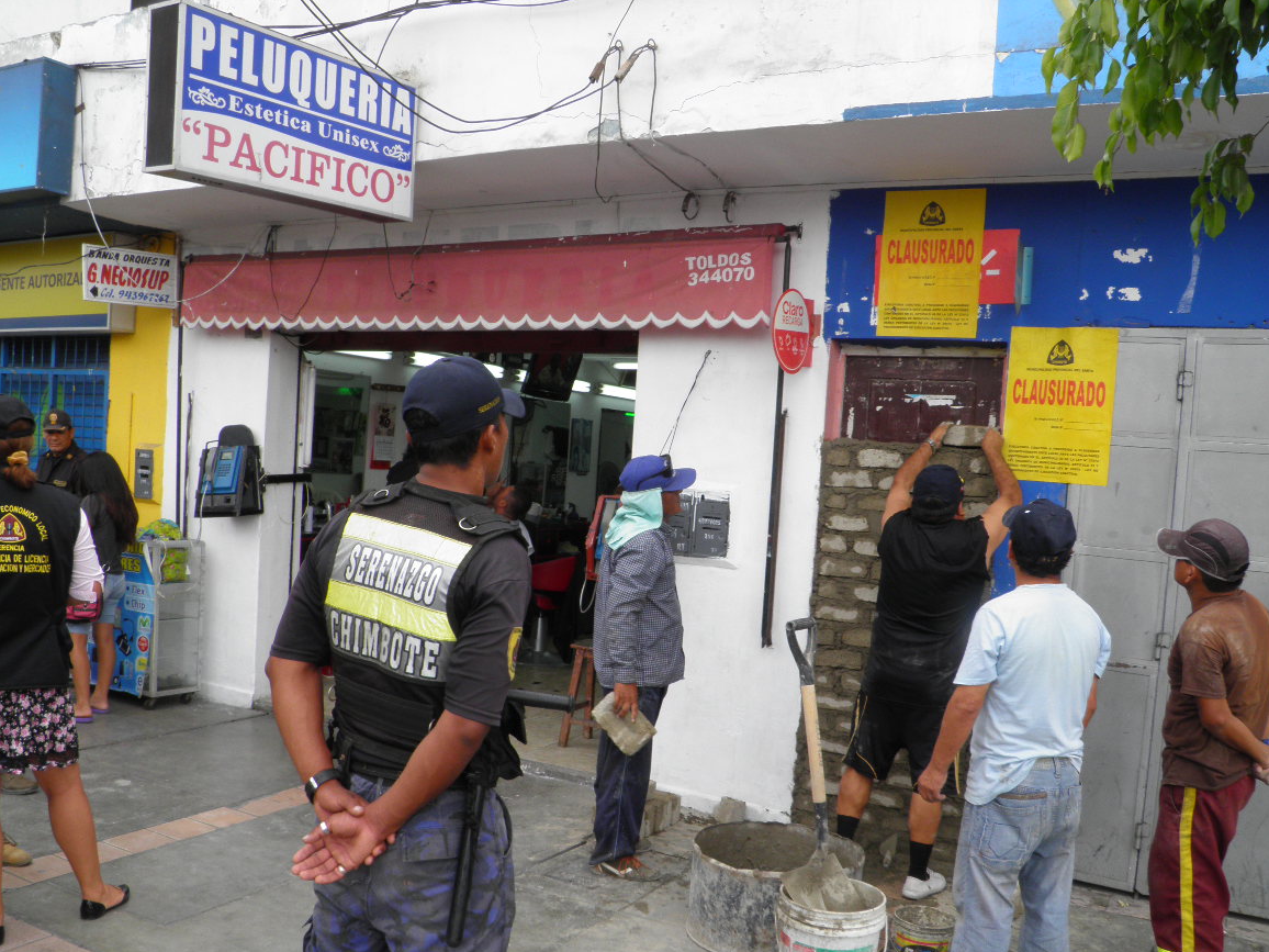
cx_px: 614
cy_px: 525
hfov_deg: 58.3
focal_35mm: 31
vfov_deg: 45.4
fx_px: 1136
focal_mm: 4.9
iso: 50
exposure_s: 1/50
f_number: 5
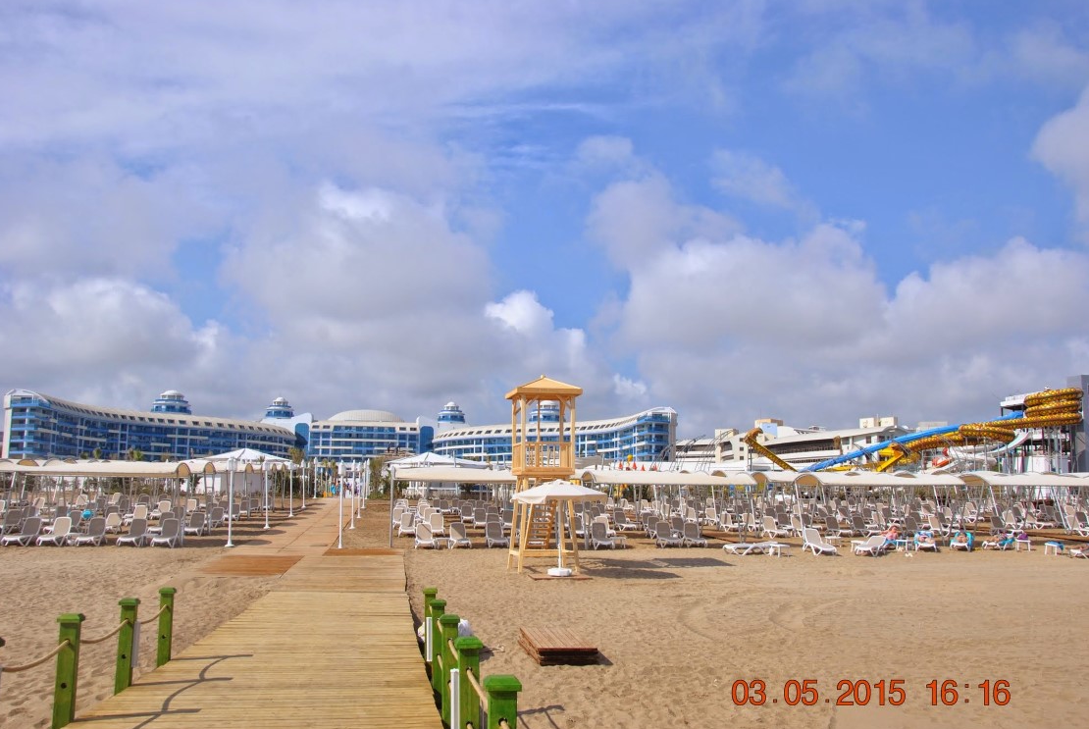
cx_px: 555
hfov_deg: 60.2
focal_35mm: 31
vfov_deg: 42.4
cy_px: 373
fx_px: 939
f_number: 9
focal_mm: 20
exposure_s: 1/320
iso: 100
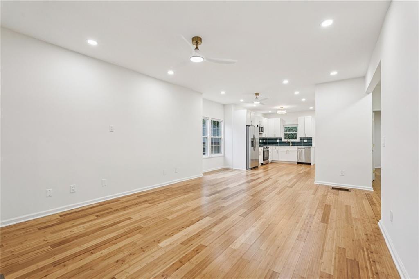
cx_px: 210
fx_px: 186
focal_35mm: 16
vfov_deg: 73.7
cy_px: 140
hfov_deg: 96.8
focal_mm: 16
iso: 800
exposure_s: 1/30
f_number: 8
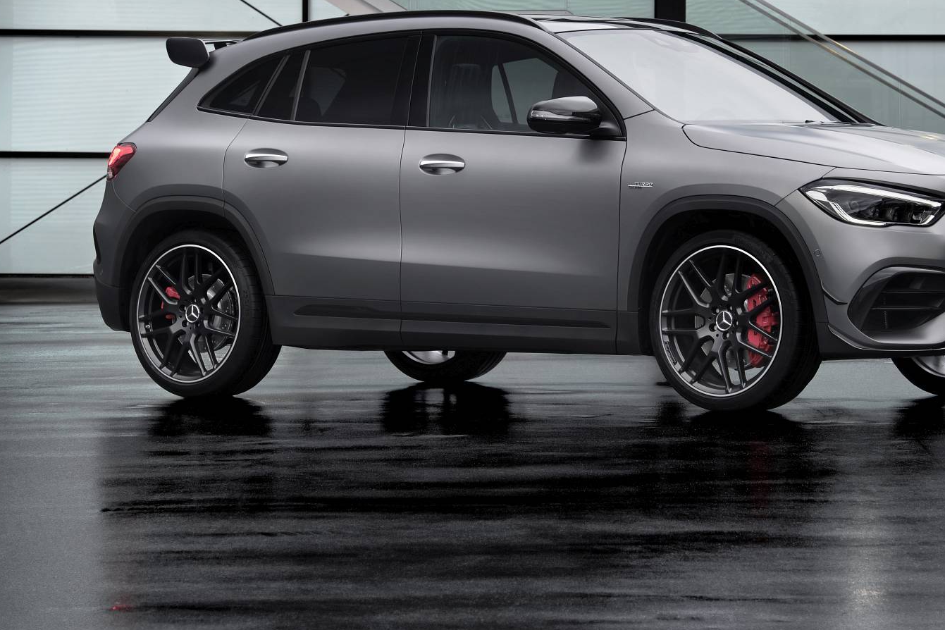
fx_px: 4383
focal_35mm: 167
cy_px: 195
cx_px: 593
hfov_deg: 12.3
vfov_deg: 8.2
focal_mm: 112
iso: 200
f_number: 11
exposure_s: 1.6
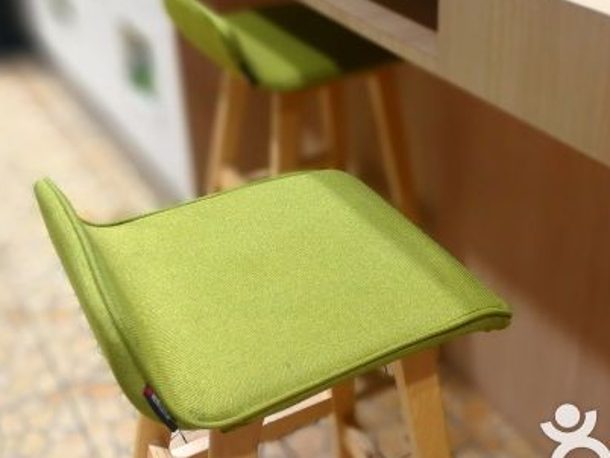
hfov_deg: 40.1
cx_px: 390
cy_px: 121
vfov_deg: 30.4
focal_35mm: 47
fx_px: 829
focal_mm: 3.95
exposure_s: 1/40
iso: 160
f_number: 4
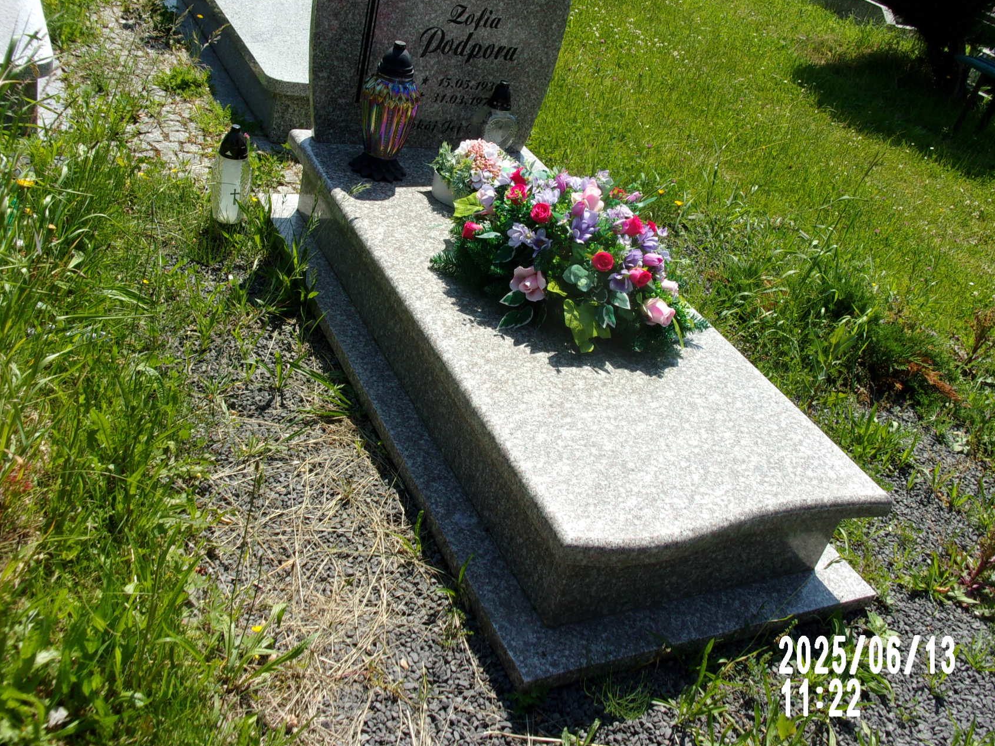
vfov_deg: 41.7
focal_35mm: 34
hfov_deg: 53.9
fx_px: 977
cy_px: 324
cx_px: 518
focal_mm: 5.1
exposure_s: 1/70
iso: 80
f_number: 10.8
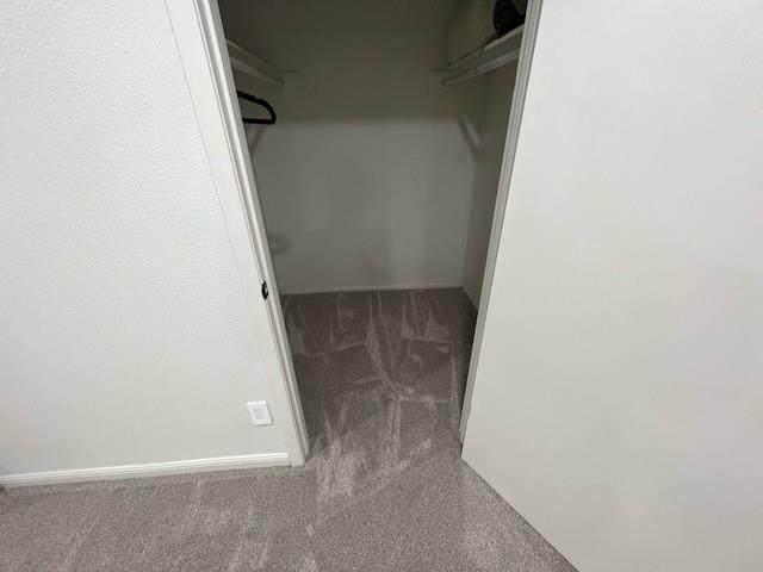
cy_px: 286
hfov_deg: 106.2
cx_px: 382
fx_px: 287
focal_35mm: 13
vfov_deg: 89.9
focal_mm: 1.57
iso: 250
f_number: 1.8
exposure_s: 1/60
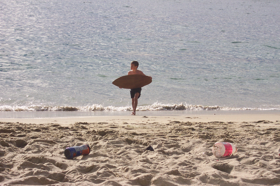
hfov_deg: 17.9
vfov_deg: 12.0
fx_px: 887
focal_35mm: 114
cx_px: 140
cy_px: 93
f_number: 8
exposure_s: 1/500
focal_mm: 24
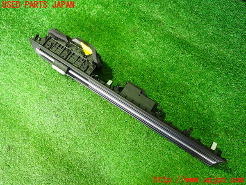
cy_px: 92
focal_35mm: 30
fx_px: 213
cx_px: 123
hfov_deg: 60.0
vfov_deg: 46.8
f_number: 2.3
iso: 800
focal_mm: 5.4
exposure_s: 1/30
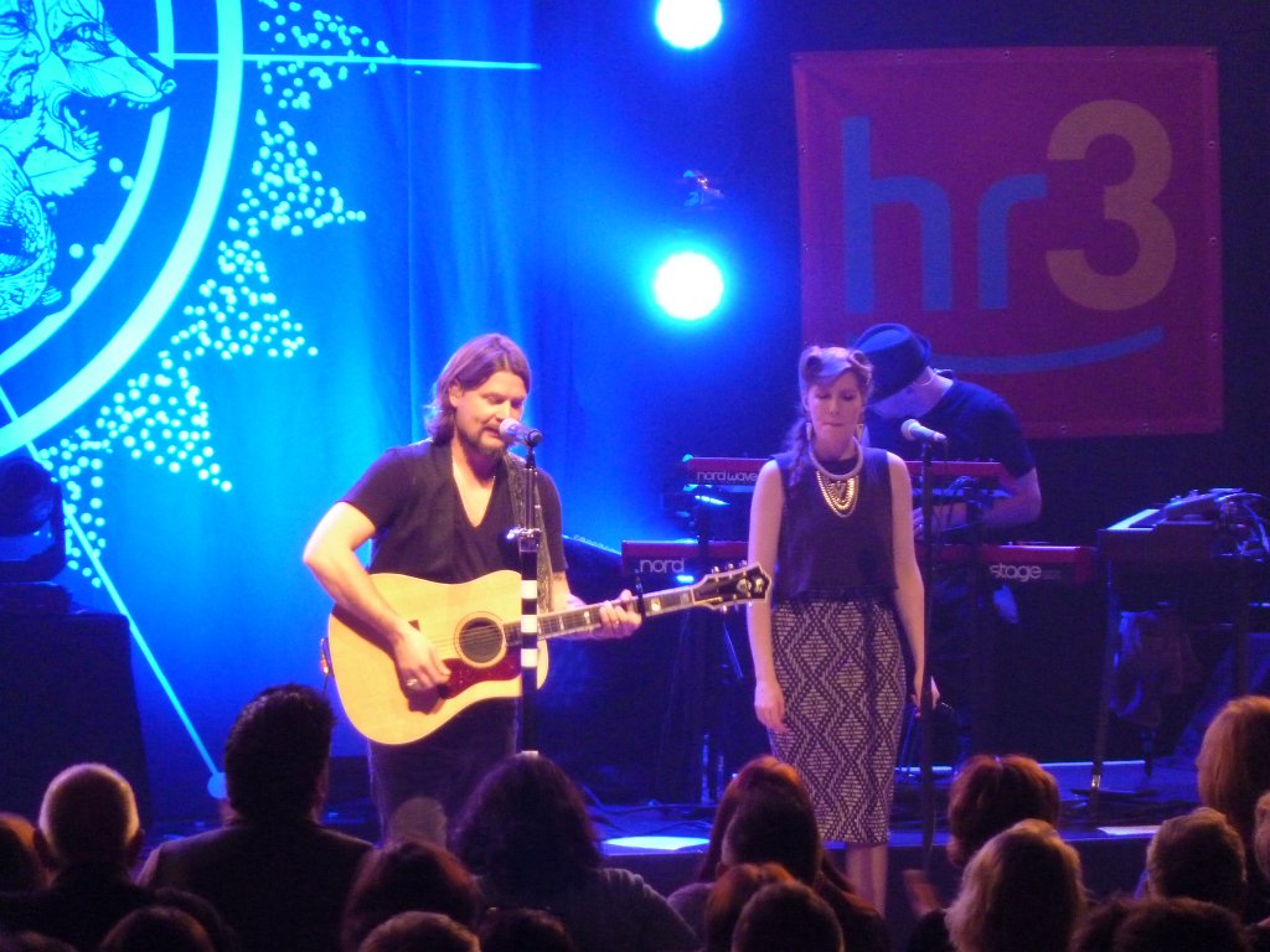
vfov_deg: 6.1
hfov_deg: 8.2
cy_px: 476
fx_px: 8879
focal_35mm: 242
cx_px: 635
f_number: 4.7
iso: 800
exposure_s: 1/25
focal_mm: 39.7
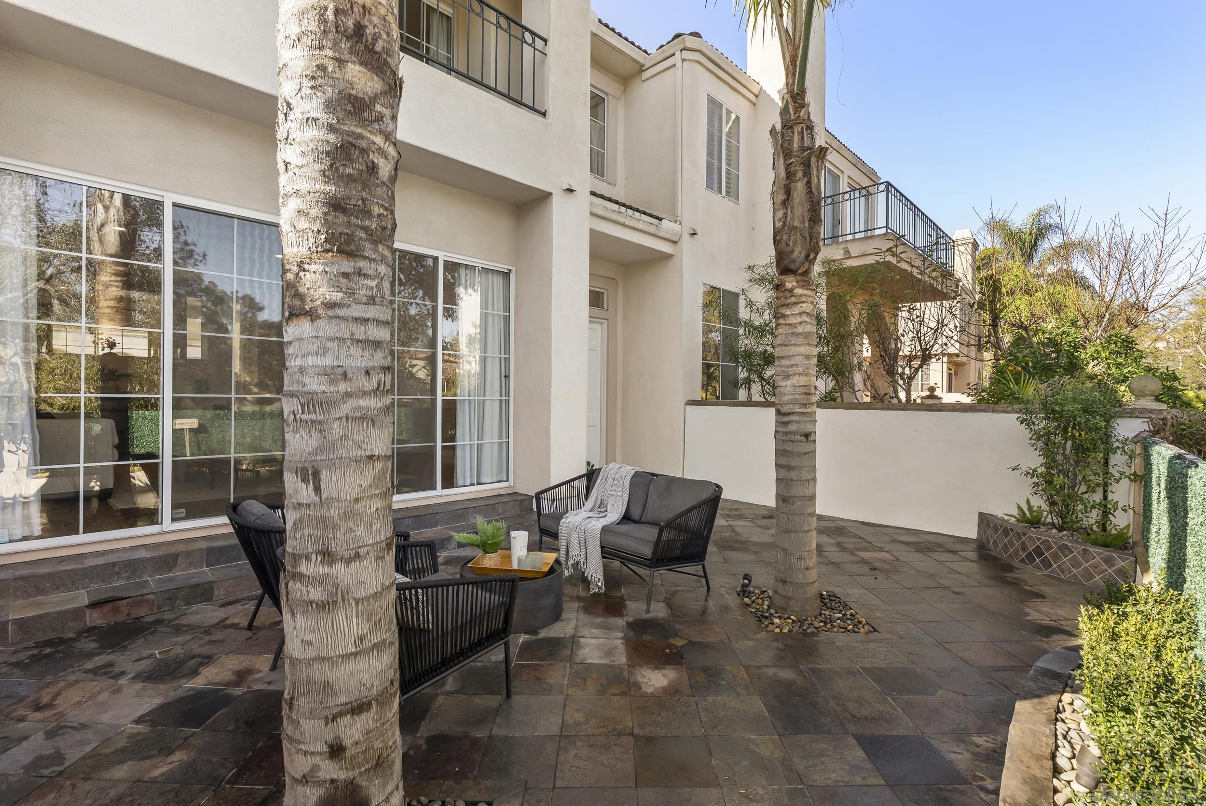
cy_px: 403
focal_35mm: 16
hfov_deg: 96.7
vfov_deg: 73.8
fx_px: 536
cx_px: 603
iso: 500
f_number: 8
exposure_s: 1/200
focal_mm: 16
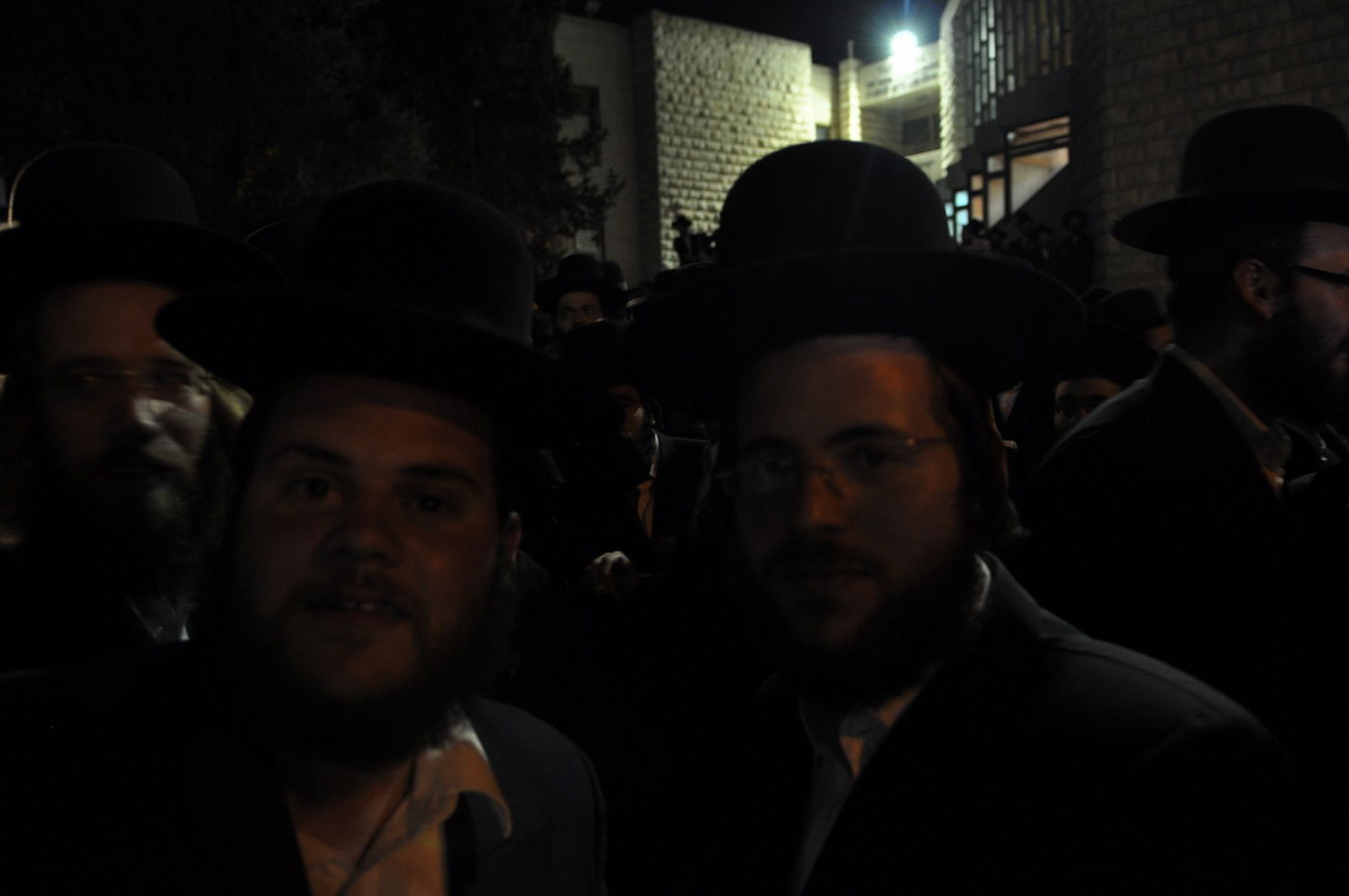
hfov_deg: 70.5
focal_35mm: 26
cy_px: 448
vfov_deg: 50.3
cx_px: 674
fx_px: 954
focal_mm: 17
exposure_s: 1/20
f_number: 2.8
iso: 500
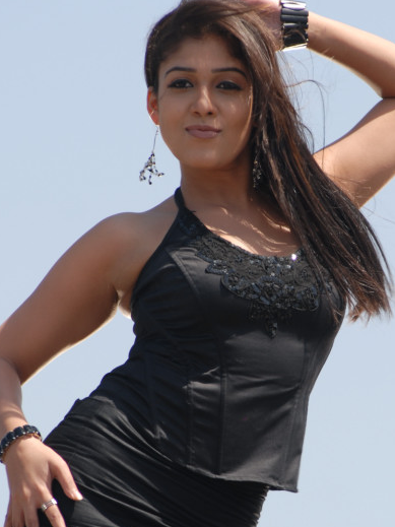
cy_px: 355
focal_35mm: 527
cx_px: 292
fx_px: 8021
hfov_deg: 2.8
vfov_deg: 3.8
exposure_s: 1/320
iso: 100
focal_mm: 185
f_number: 4.5
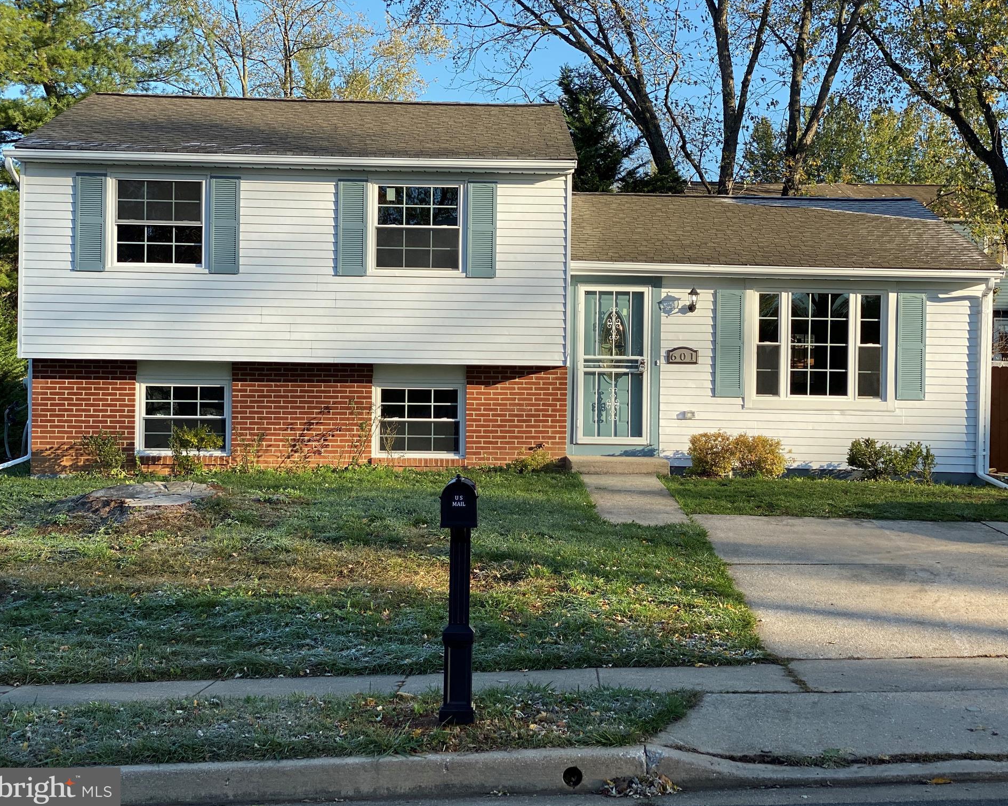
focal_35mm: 55
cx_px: 533
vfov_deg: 27.6
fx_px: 1641
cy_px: 402
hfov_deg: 34.1
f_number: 2
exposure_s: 1/578
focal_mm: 6
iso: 20
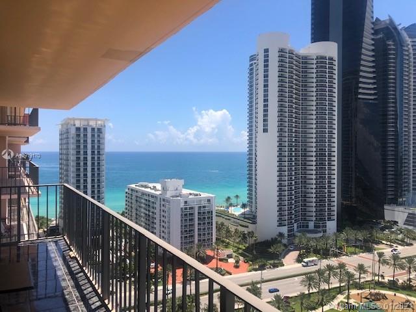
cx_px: 208
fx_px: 336
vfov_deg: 49.7
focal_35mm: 28
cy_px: 156
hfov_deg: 63.4
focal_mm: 3.99
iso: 20
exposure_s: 1/1946
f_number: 1.8
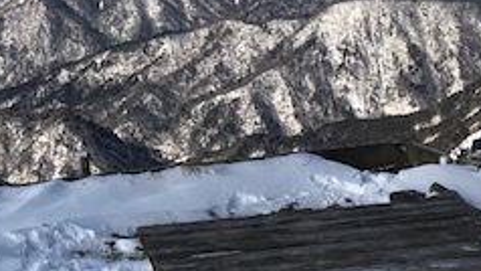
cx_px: 83
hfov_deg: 25.4
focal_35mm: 82
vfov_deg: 14.2
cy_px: -79
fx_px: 1046
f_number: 1.8
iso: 20
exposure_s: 1/3003
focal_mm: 3.99
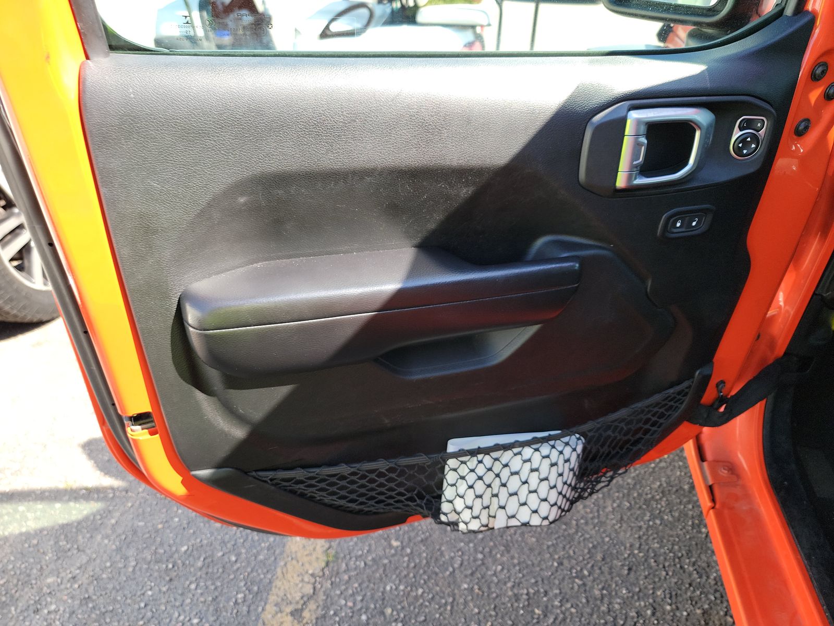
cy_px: 313
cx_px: 417
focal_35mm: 24
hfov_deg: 71.6
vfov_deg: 56.8
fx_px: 578
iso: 52
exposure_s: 1/119
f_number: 1.8
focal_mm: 6.7
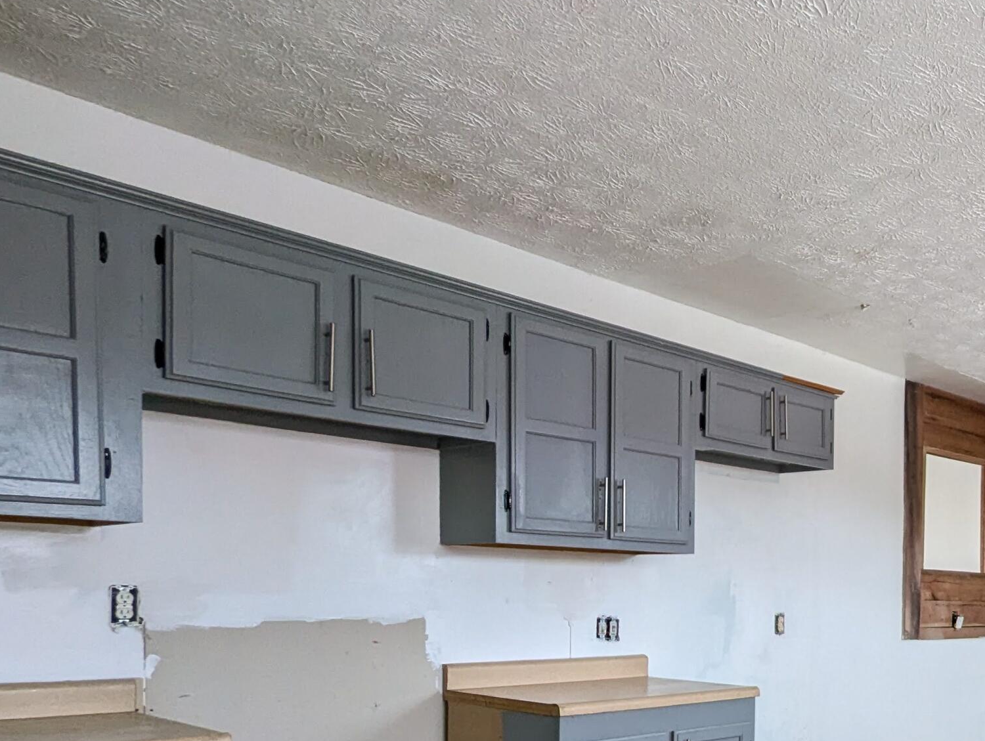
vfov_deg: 41.9
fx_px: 912
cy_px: 617
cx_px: 973
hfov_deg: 47.6
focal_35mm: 32
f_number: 2.2
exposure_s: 1/60
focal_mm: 2.35
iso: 82
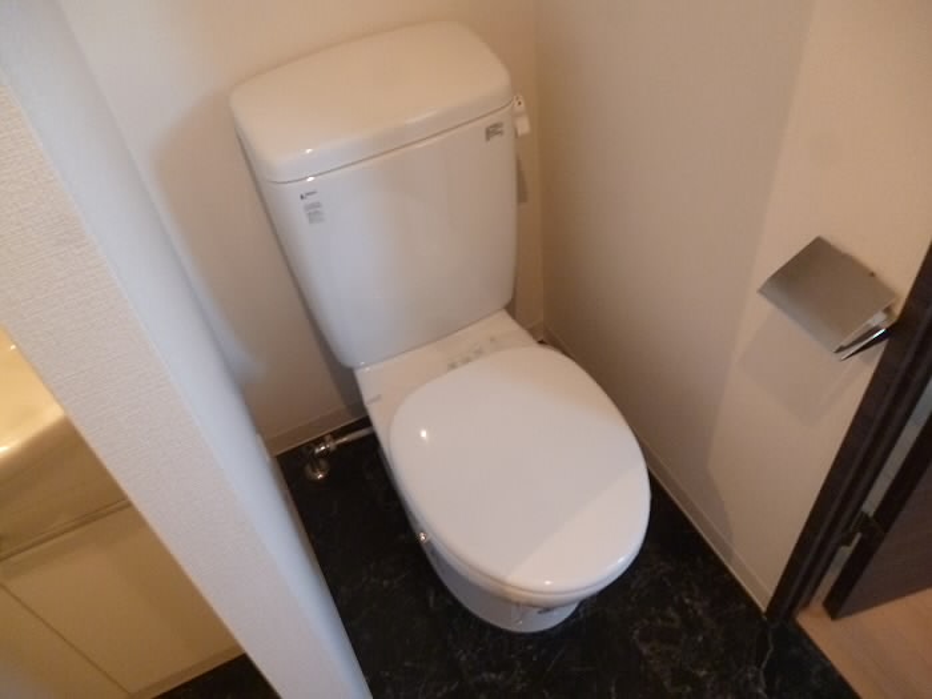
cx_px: 466
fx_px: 754
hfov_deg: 63.4
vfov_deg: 49.7
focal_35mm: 28
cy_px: 350
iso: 400
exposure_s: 1/40
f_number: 3.1
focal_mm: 5
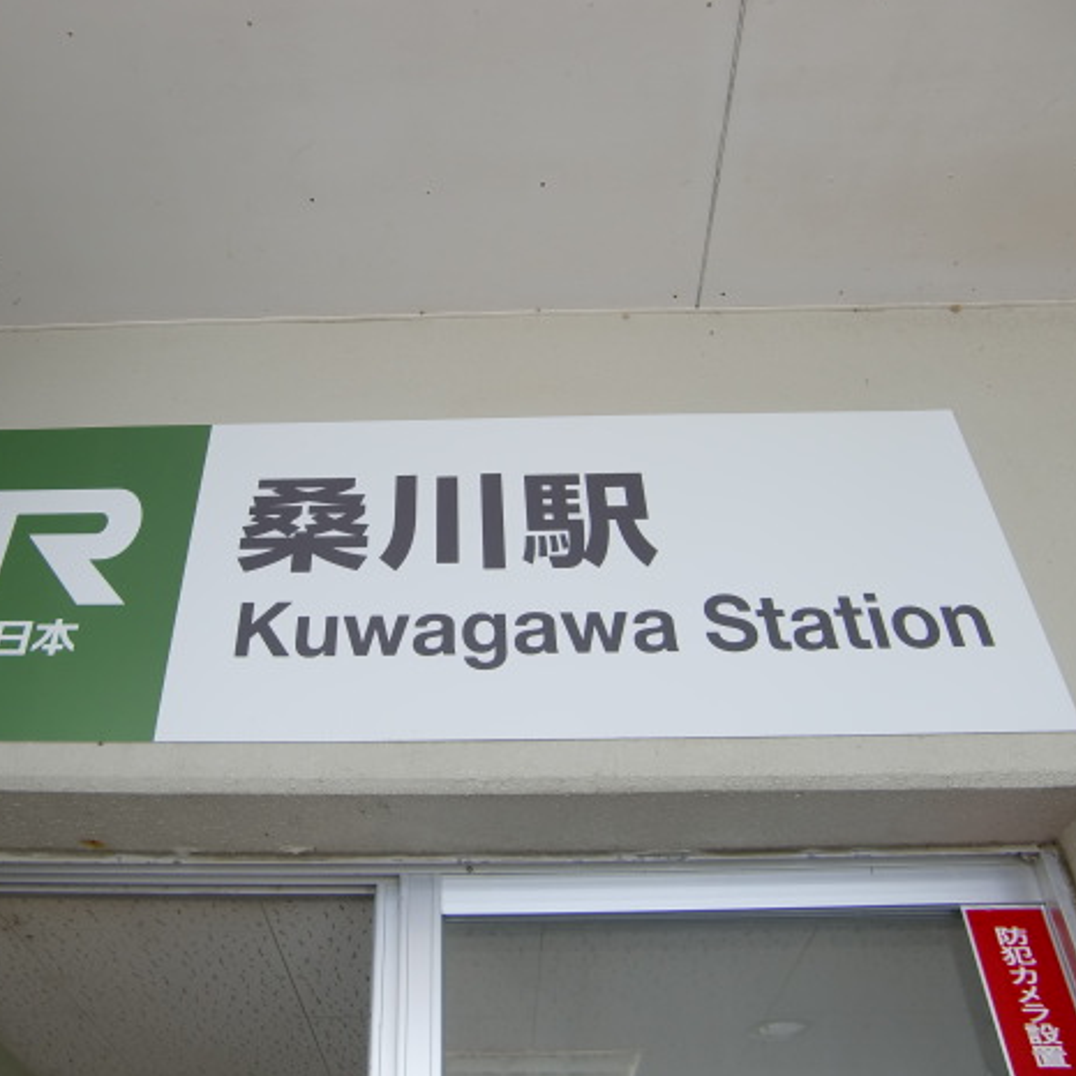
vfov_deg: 48.4
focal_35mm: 34
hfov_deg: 48.0
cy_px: 526
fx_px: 1196
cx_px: 409
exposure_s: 1/125
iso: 64
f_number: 2.6
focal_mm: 4.9
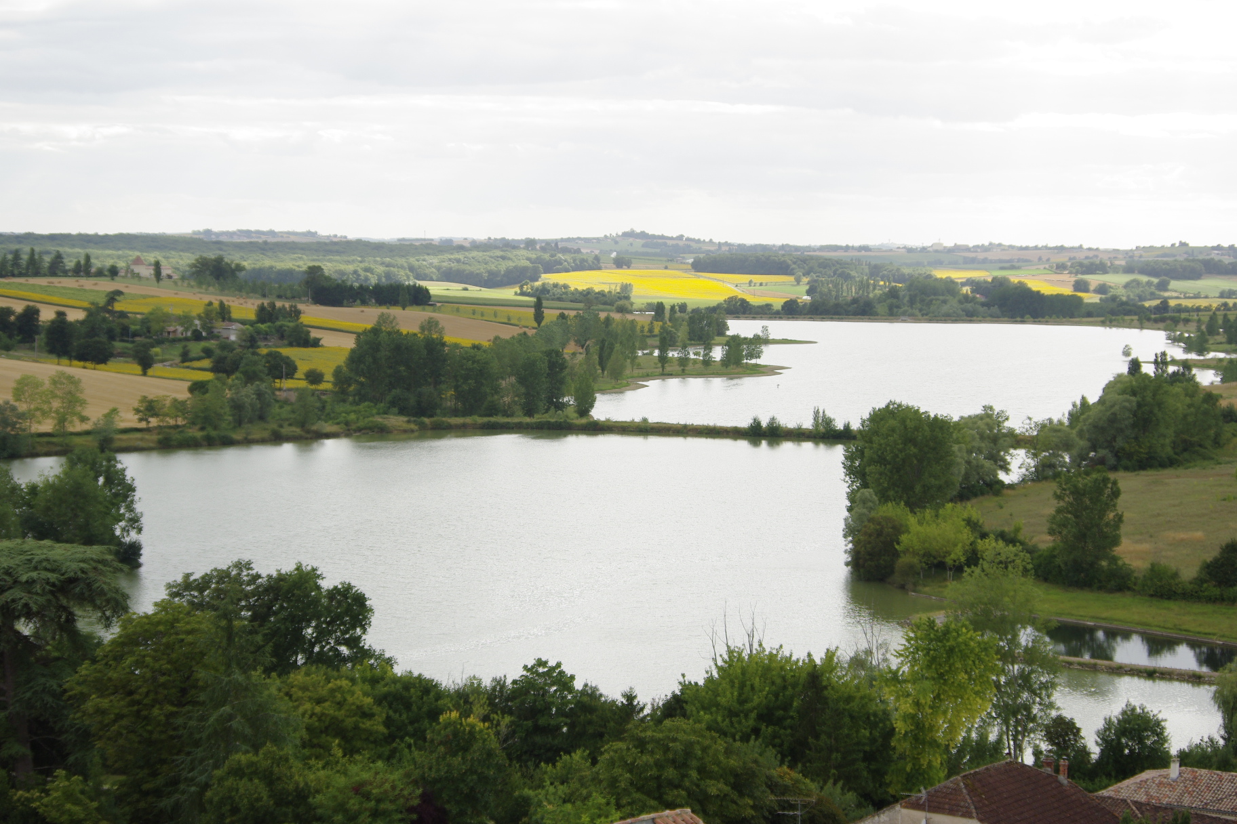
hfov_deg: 27.0
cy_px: 412
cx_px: 618
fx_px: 2577
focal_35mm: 75
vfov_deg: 18.2
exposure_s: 1/180
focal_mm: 50
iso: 200
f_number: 6.3
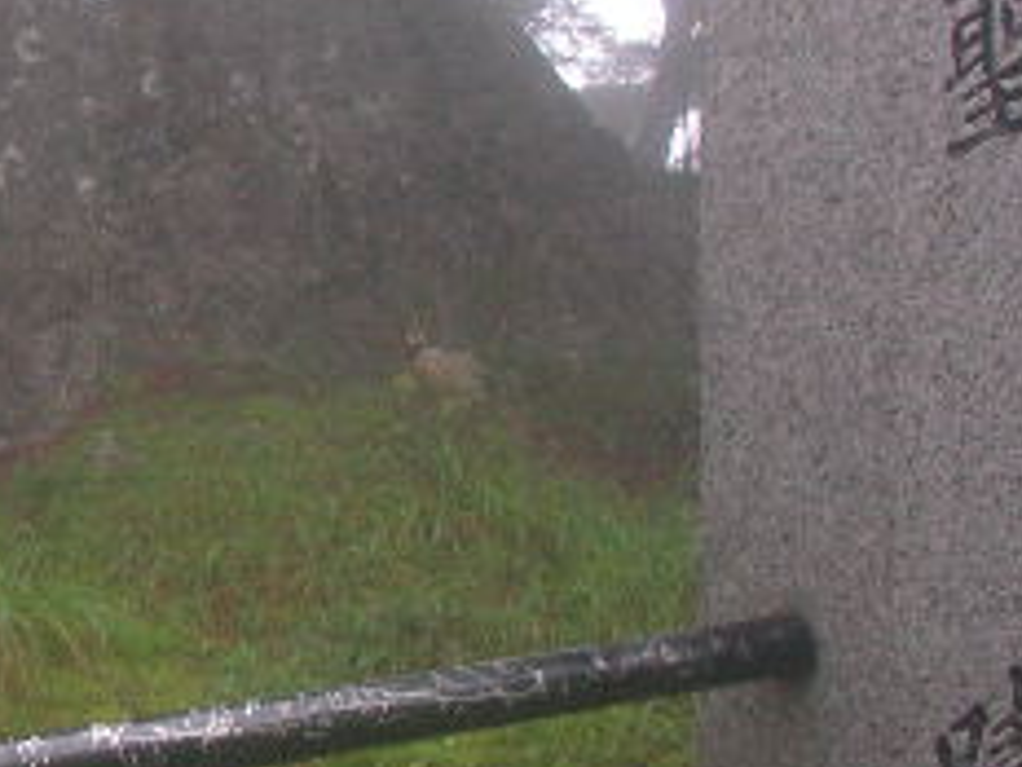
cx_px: -57
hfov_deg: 18.6
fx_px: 3011
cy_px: 234
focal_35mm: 102
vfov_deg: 14.5
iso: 100
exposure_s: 1/20
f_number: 2.8
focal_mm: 5.7
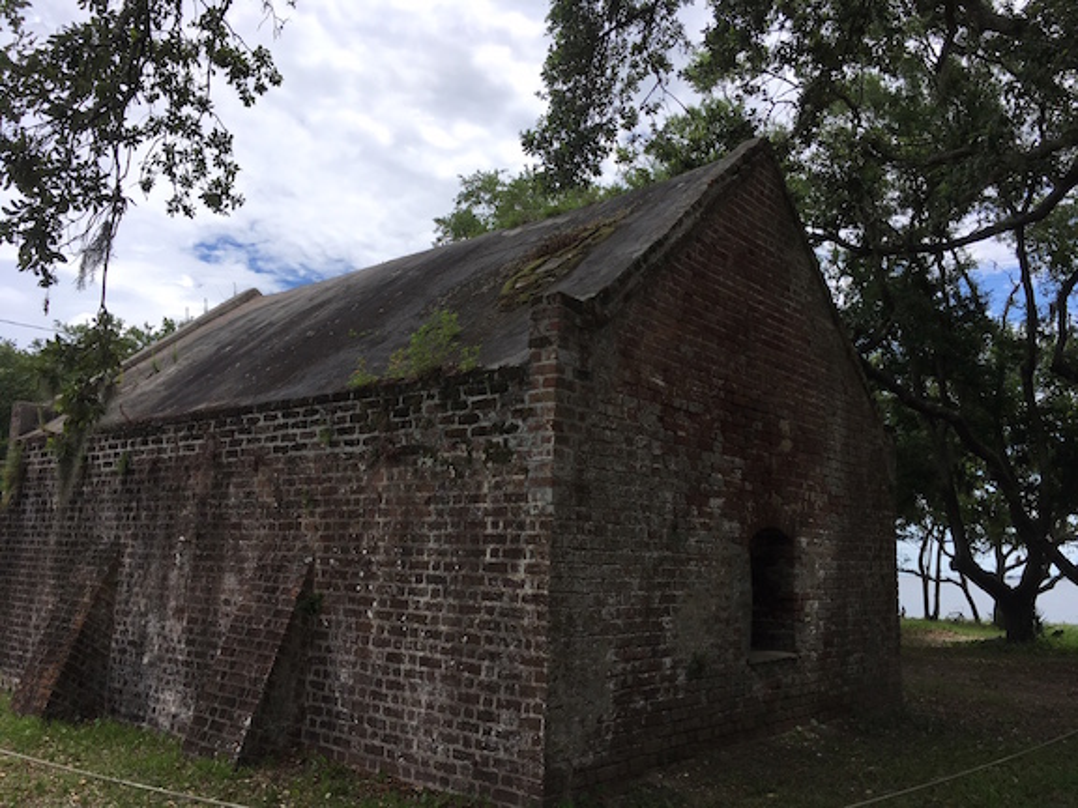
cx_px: 539
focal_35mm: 29
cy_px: 404
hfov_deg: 61.7
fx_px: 903
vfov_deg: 48.2
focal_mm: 4.15
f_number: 2.2
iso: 25
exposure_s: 1/1672
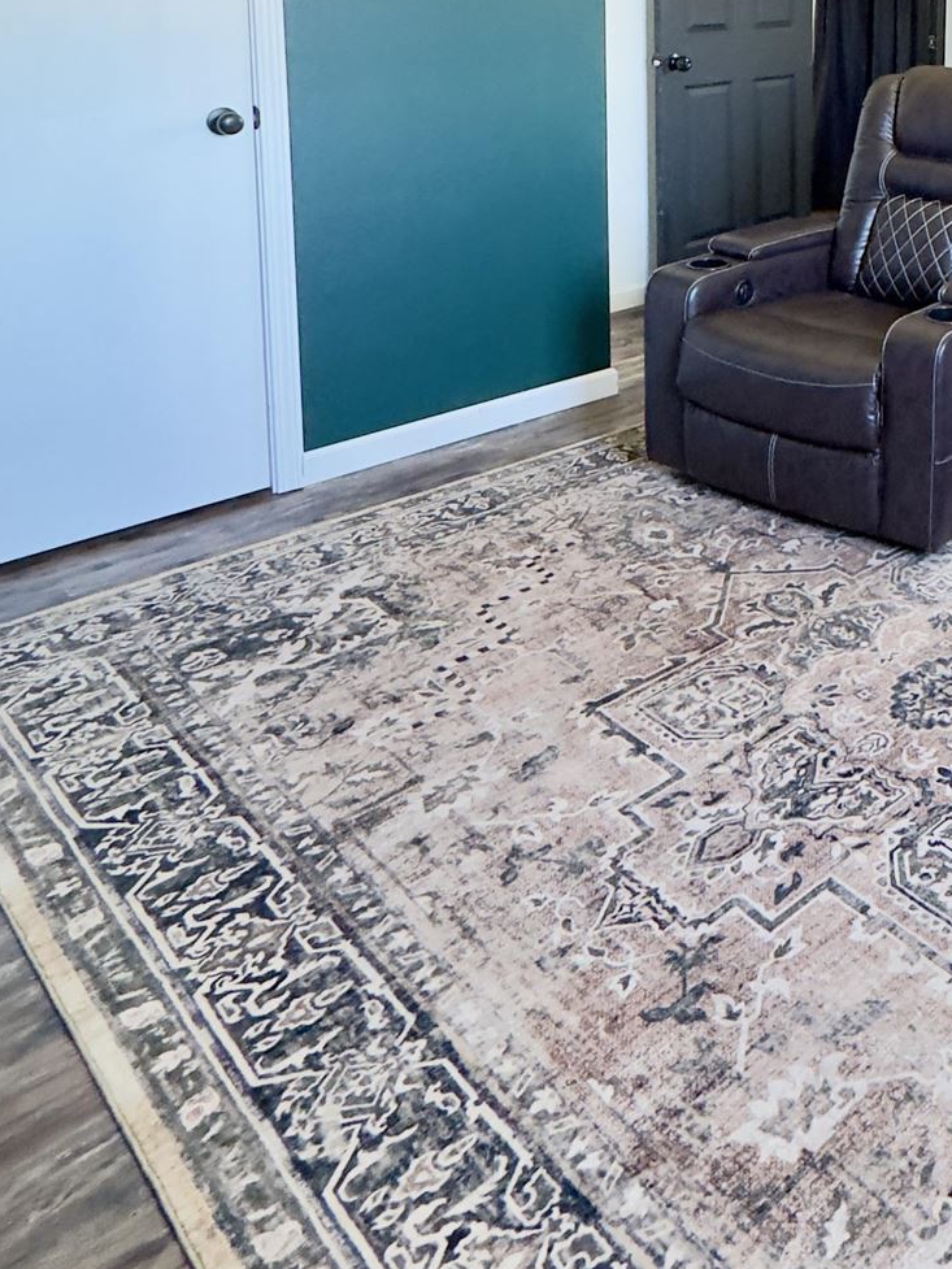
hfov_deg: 35.9
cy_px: 117
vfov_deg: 49.1
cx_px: 1073
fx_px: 1210
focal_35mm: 33
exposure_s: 1/60
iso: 640
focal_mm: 2.22
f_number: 2.2
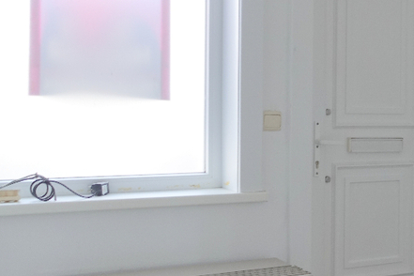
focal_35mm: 49
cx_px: 251
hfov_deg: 40.1
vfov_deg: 27.5
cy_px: 118
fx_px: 563
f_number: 2.2
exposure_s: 1/30
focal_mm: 8.8
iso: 125
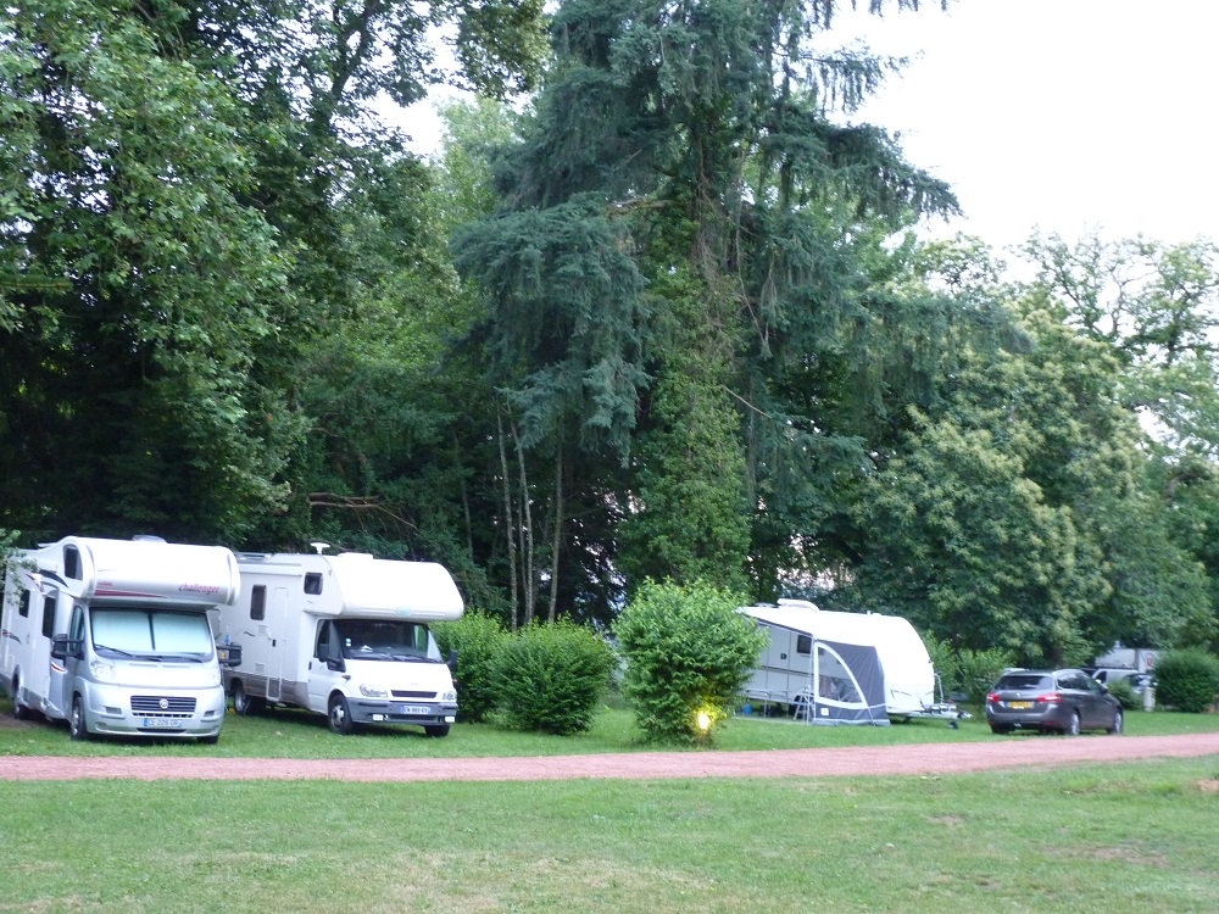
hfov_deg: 34.9
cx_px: 610
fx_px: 1937
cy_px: 457
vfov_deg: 26.6
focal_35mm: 55
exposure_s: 1/13
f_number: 3.2
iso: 400
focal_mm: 9.9
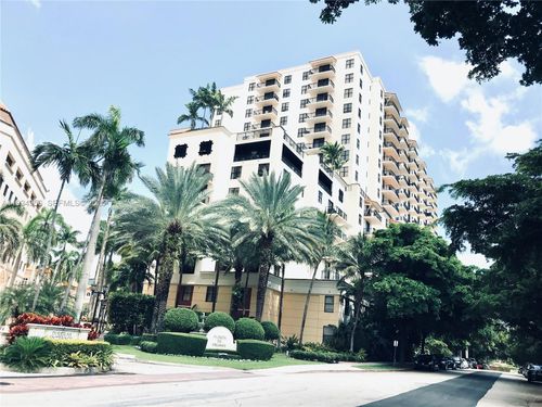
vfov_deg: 49.7
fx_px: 438
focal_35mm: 28
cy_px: 204
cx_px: 271
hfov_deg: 63.4
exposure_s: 1/2660
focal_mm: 3.99
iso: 20
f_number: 1.8
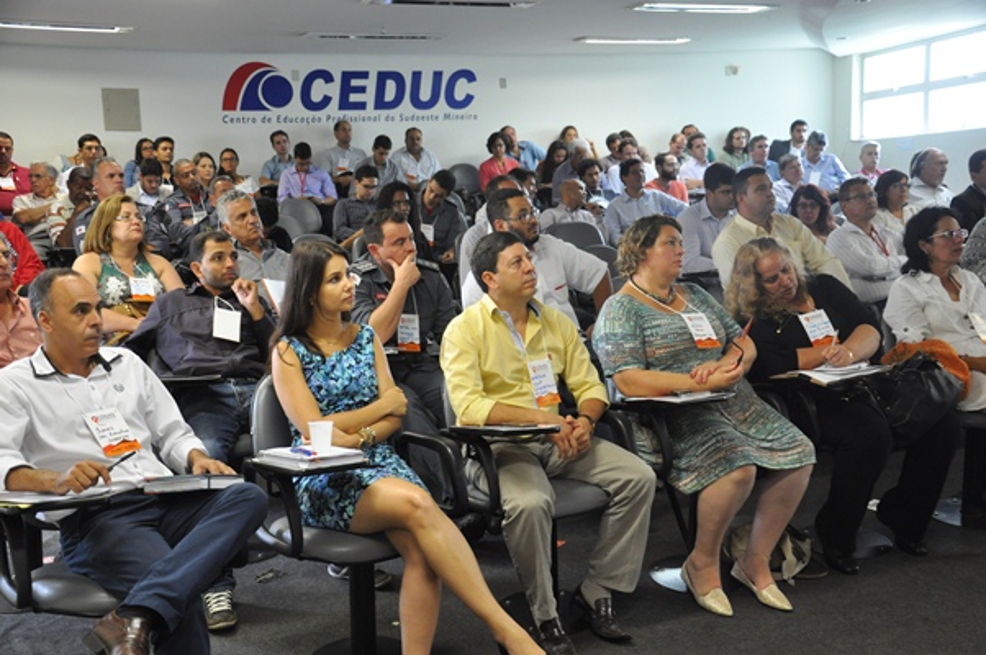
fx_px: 1149
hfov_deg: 46.4
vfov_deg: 31.8
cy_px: 328
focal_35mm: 42
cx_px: 493
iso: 800
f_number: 4
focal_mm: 28
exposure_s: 1/50
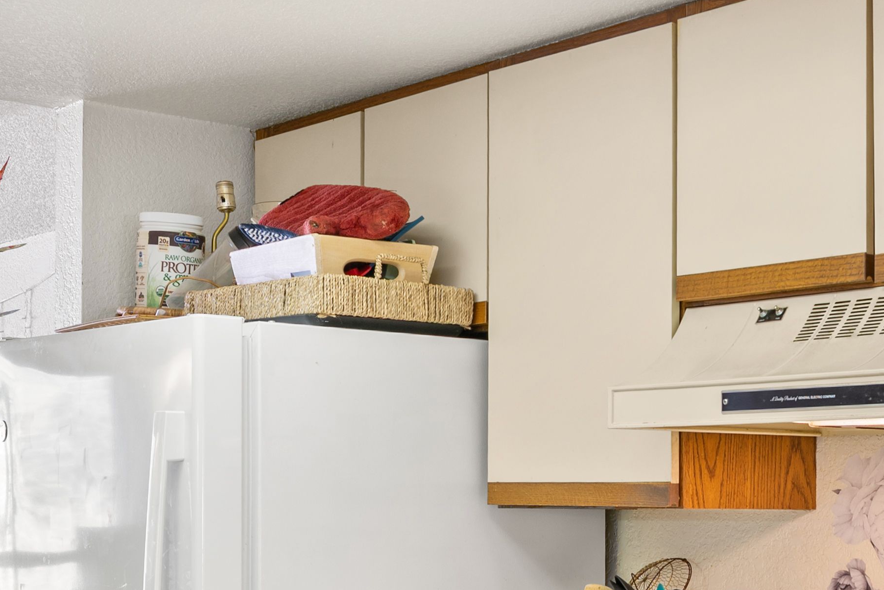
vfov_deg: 19.3
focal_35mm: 69
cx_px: 758
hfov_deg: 28.5
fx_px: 1687
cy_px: 594
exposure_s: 1.3
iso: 125
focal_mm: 20.5
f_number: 7.1
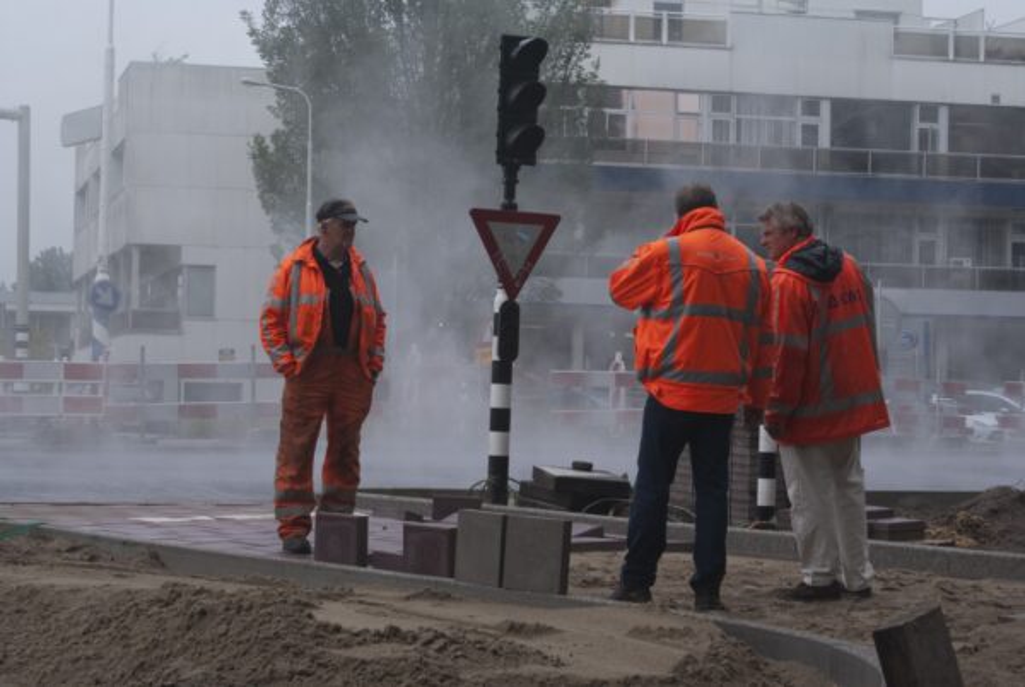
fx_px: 2352
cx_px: 512
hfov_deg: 24.6
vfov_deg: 16.6
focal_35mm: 82
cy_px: 344
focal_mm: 55
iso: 100
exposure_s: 1/60
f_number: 13
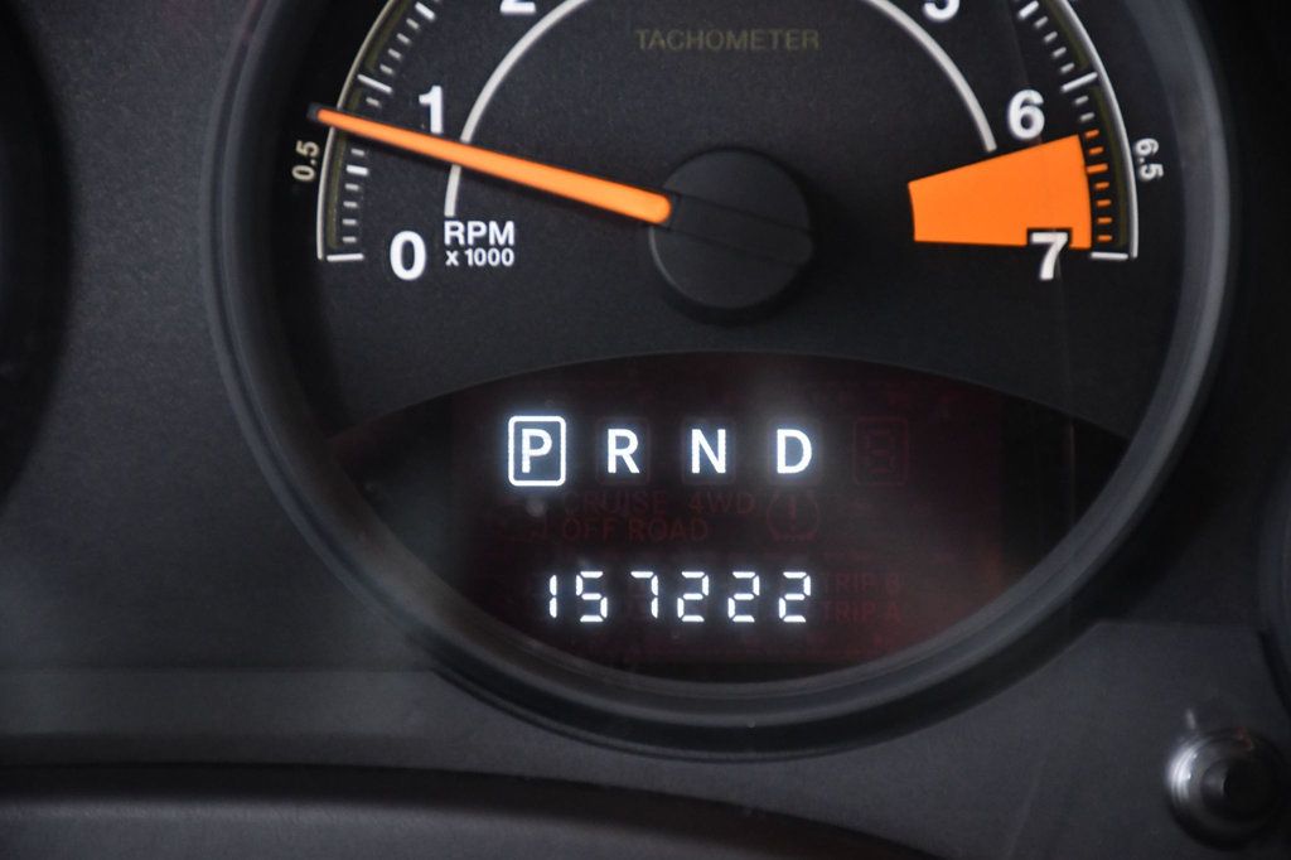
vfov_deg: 6.5
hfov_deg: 9.8
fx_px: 7528
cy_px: 430
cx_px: 646
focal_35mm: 210
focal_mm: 140
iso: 2500
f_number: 5.6
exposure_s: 1/60
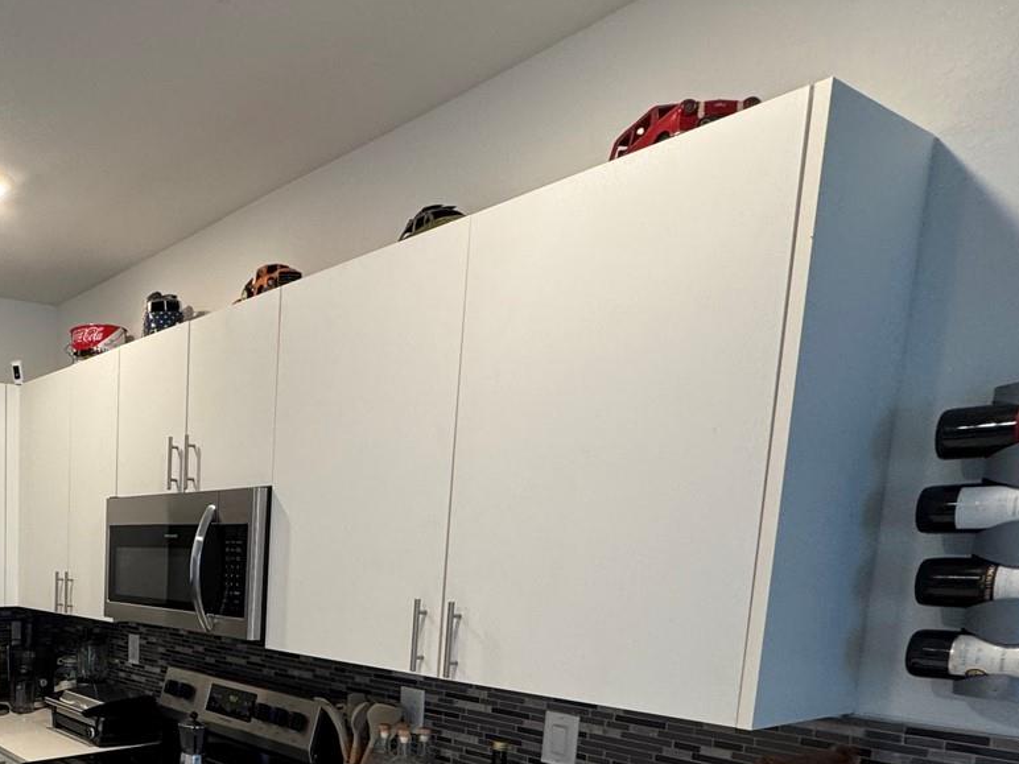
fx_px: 854
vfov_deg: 44.7
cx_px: 57
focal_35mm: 29
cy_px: 660
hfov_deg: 52.2
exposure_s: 1/60
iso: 160
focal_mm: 2.22
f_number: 2.2
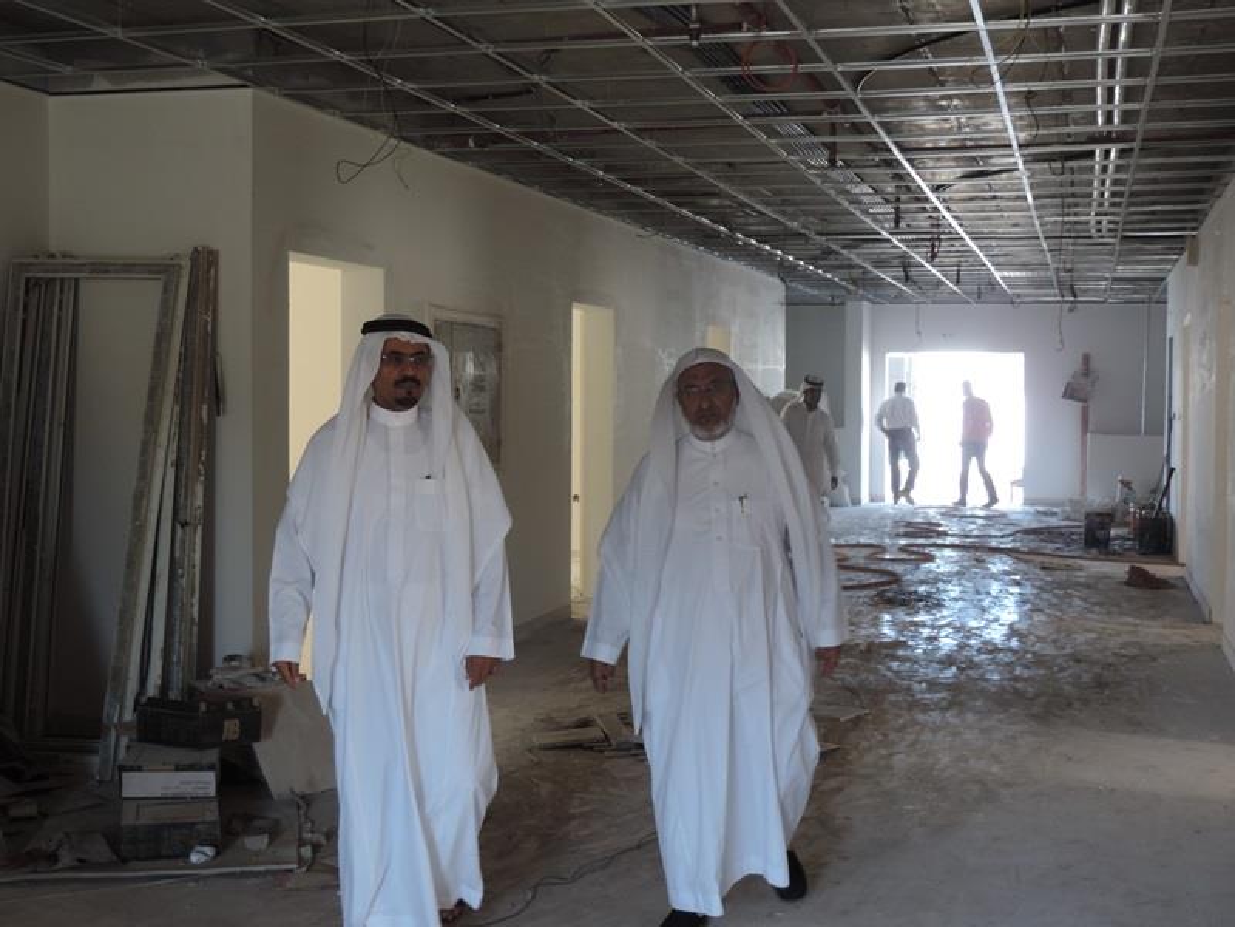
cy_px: 464
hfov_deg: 40.4
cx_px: 618
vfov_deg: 30.9
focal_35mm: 47
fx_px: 1677
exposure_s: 1/50
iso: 160
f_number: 3.5
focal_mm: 8.3
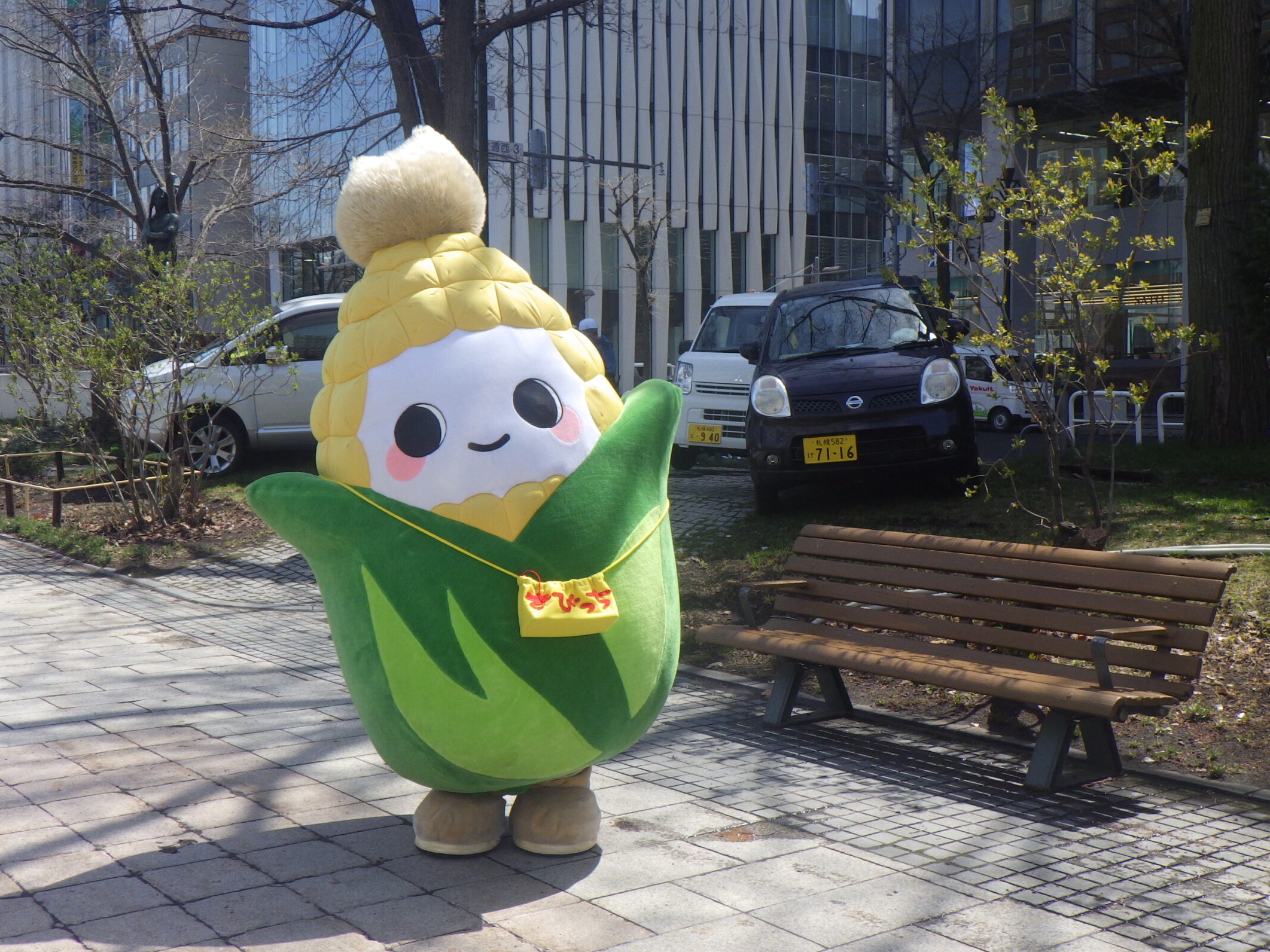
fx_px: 1504
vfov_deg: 35.1
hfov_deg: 45.5
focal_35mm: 41
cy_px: 466
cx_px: 506
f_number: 4.6
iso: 125
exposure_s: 1/500
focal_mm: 6.1
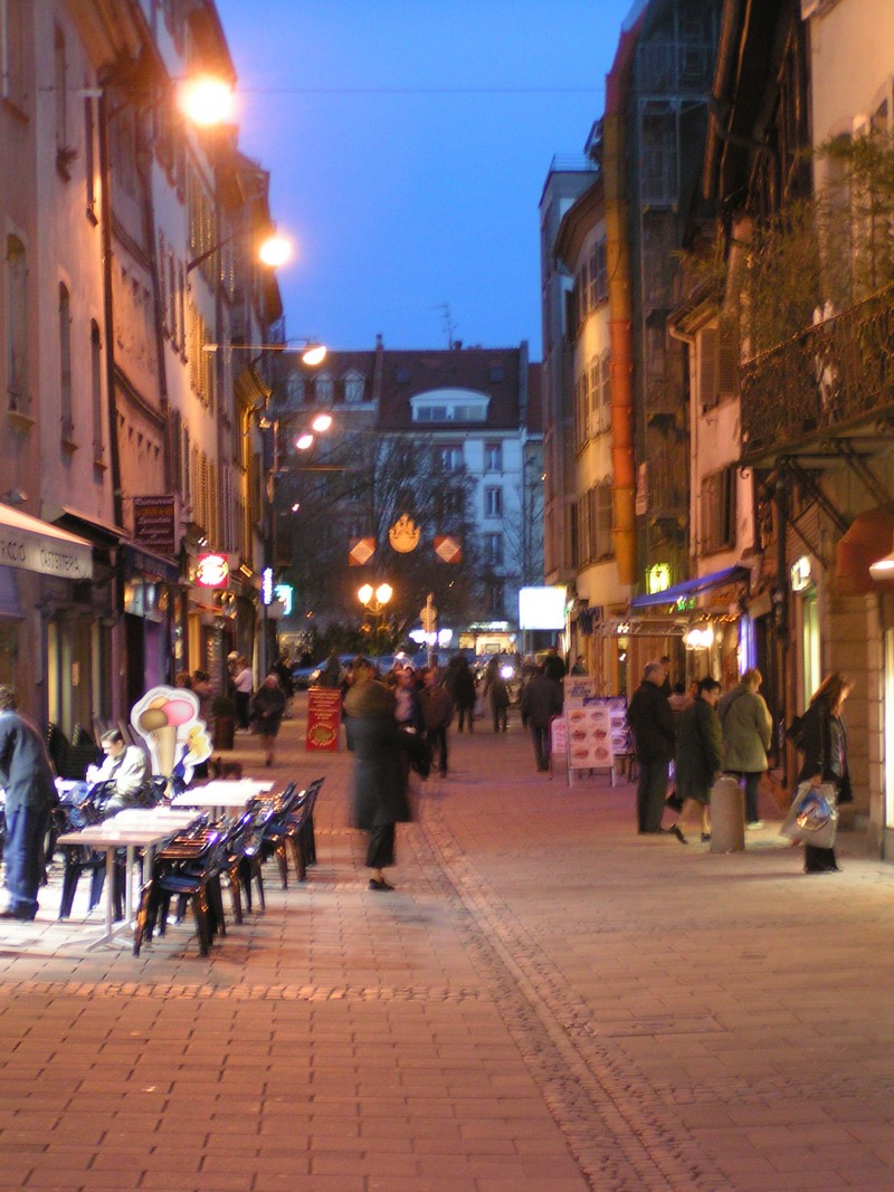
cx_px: 447
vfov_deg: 20.7
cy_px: 596
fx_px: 3272
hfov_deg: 15.6
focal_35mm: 95
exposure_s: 1/6
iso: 200
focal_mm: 14.5
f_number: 3.5
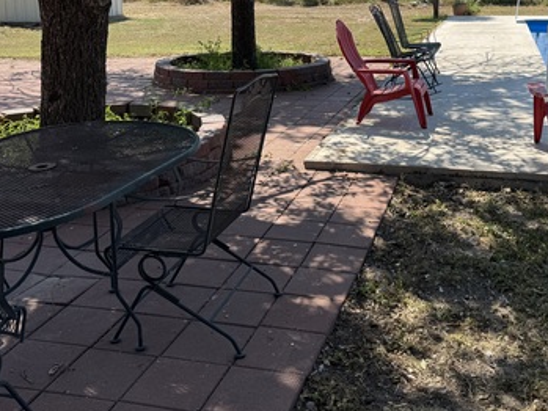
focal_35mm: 44
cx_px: 336
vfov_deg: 31.8
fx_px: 697
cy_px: 66
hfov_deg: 42.7
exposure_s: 1/3247
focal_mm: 6.76
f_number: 1.78
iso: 80
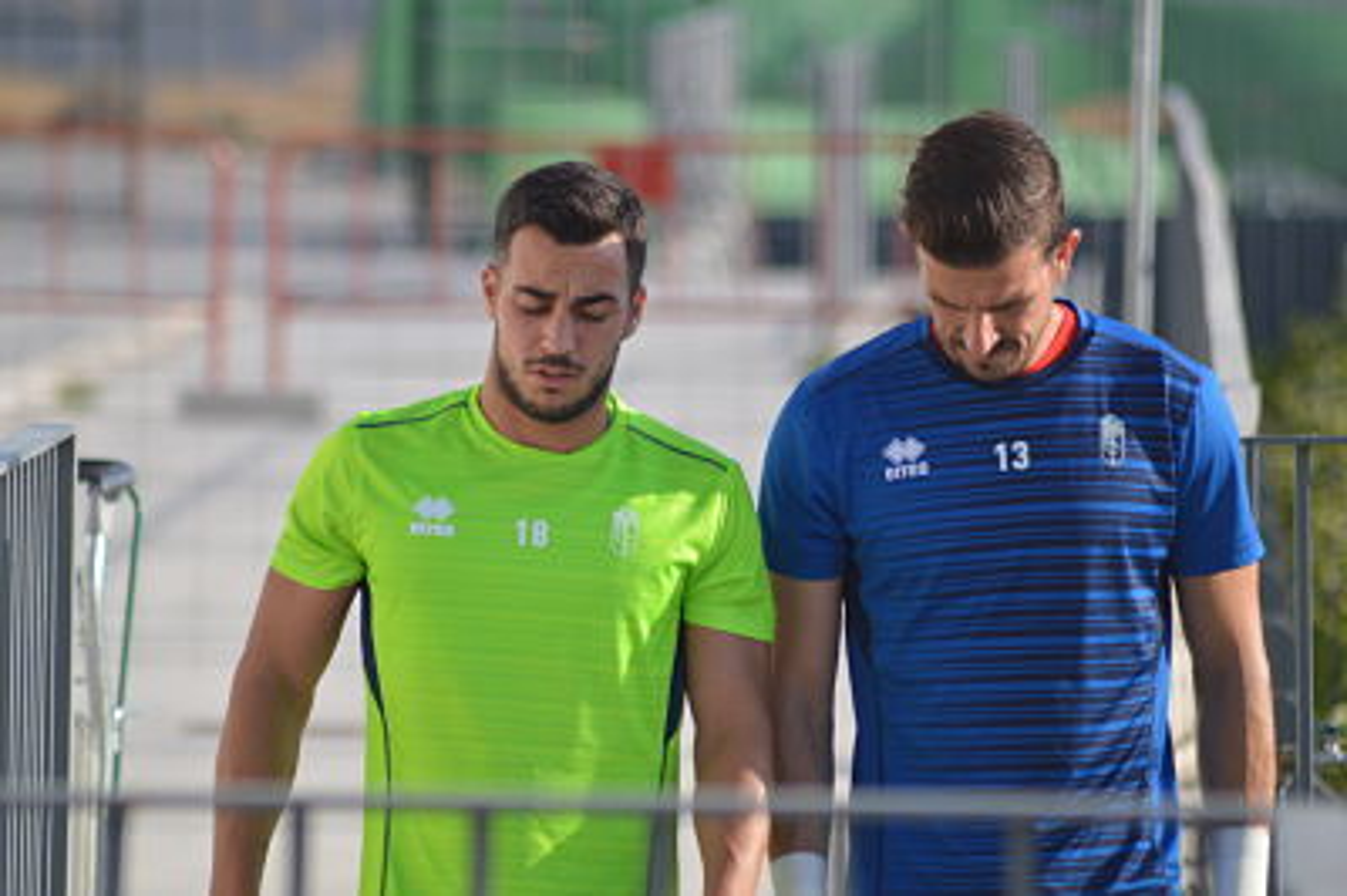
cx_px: 674
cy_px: 448
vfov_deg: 3.0
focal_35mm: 450
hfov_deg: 4.6
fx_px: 16823
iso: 400
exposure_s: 1/1000
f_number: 5.6
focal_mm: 300
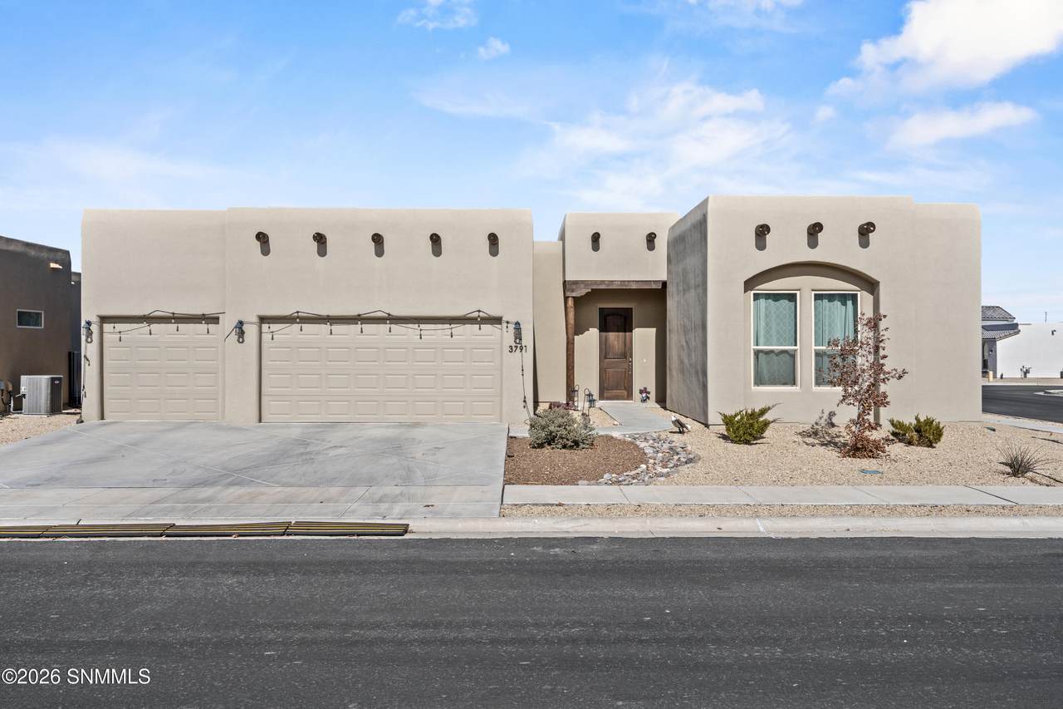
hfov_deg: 63.7
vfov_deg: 45.0
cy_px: 354
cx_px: 532
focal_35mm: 29
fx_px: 856
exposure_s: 1/4000
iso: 125
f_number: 8
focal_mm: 29
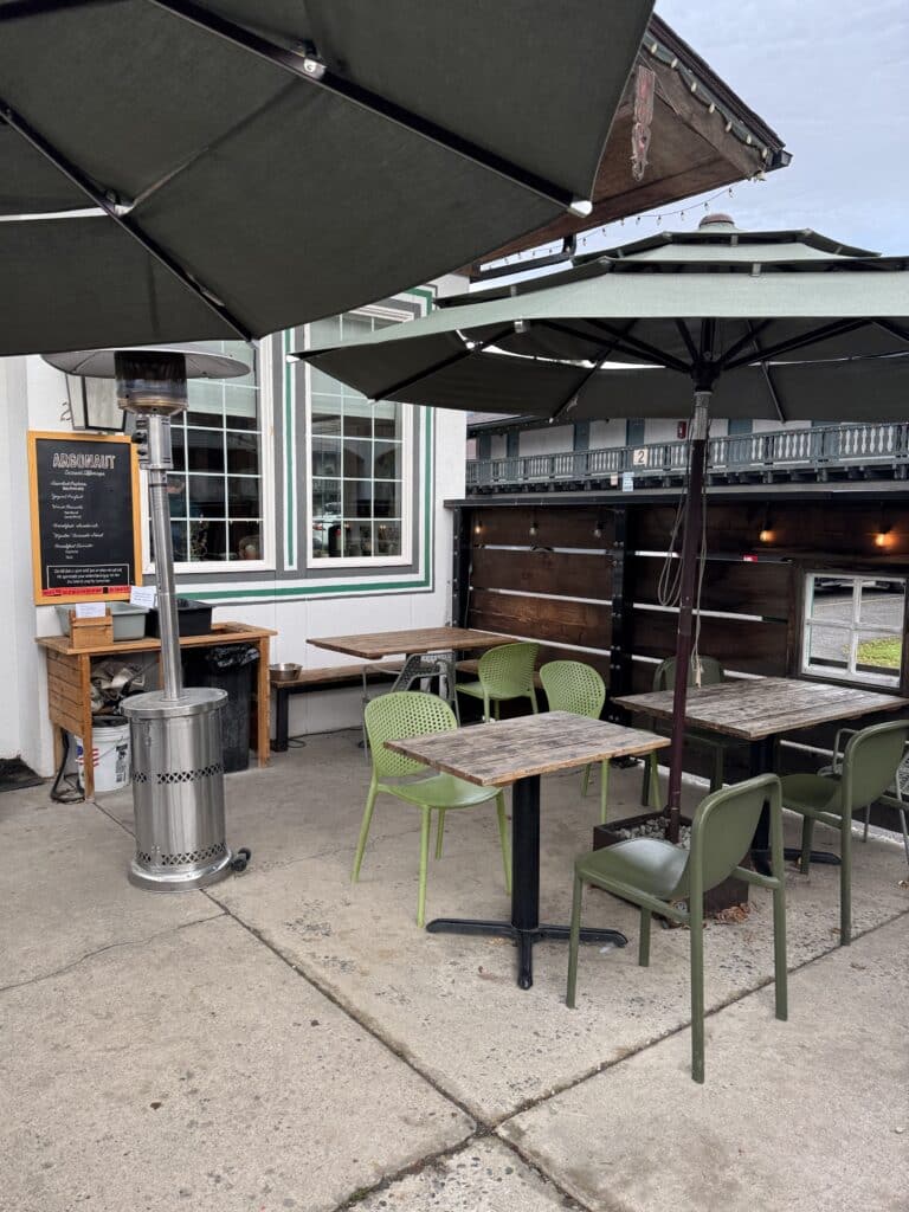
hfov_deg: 56.8
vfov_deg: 71.6
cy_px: 606
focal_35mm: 24
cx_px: 454
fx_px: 840
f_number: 1.78
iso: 80
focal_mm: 6.76
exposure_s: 1/364
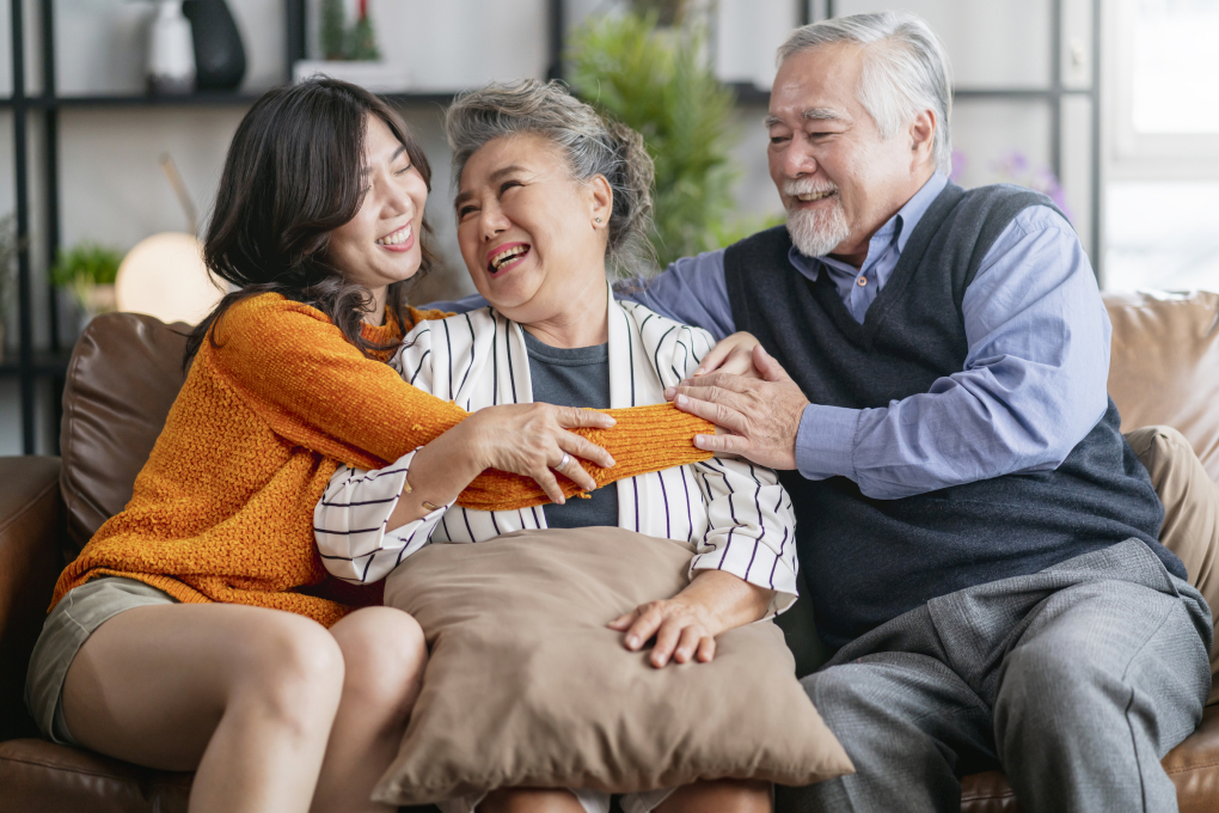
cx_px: 610
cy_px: 406
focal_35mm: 85
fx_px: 2878
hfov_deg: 23.9
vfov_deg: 16.1
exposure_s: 1/1600
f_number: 1.8
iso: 1000
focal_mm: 85
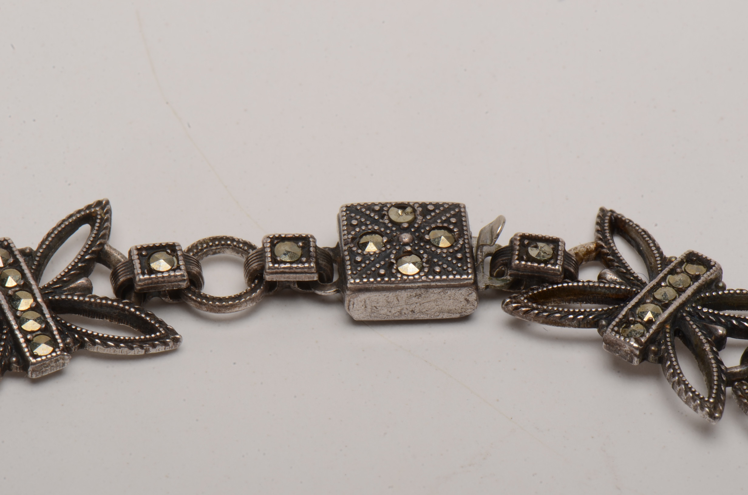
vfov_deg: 10.7
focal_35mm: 128
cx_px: 374
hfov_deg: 16.1
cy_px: 248
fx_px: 2644
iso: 100
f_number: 32
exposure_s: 1/160
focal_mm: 85
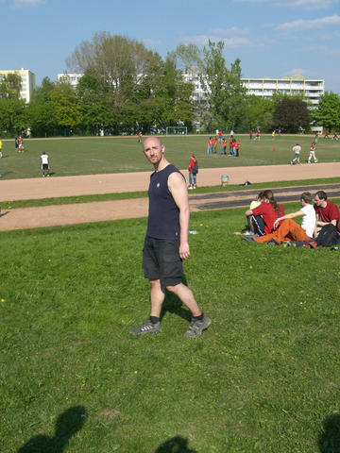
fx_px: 498
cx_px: 170
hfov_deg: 37.7
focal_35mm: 38
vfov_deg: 49.0
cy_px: 226
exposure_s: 1/640
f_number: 4.4
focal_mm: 6.3
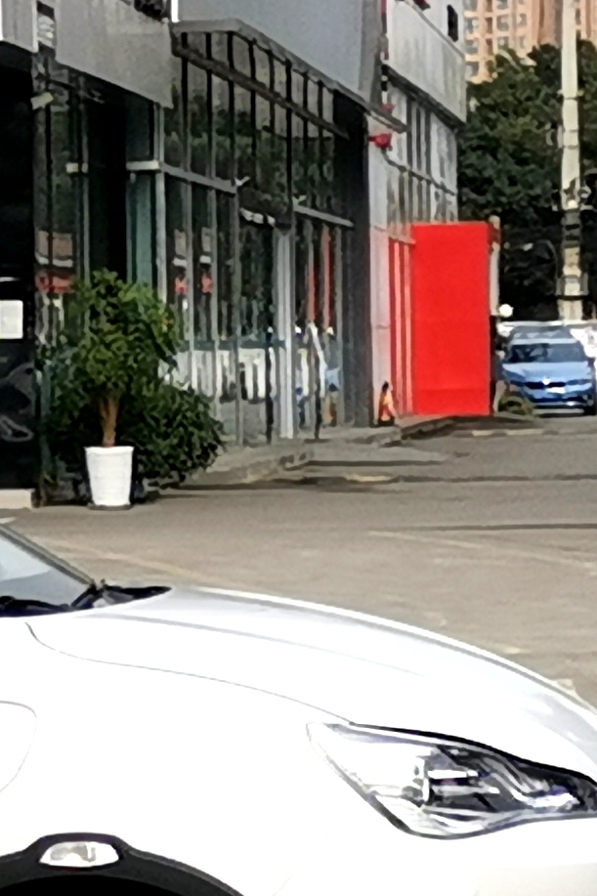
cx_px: -374
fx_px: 5872
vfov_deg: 8.7
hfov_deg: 5.7
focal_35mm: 236
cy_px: 458
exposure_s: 1/1880
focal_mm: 4.75
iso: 50
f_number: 1.8
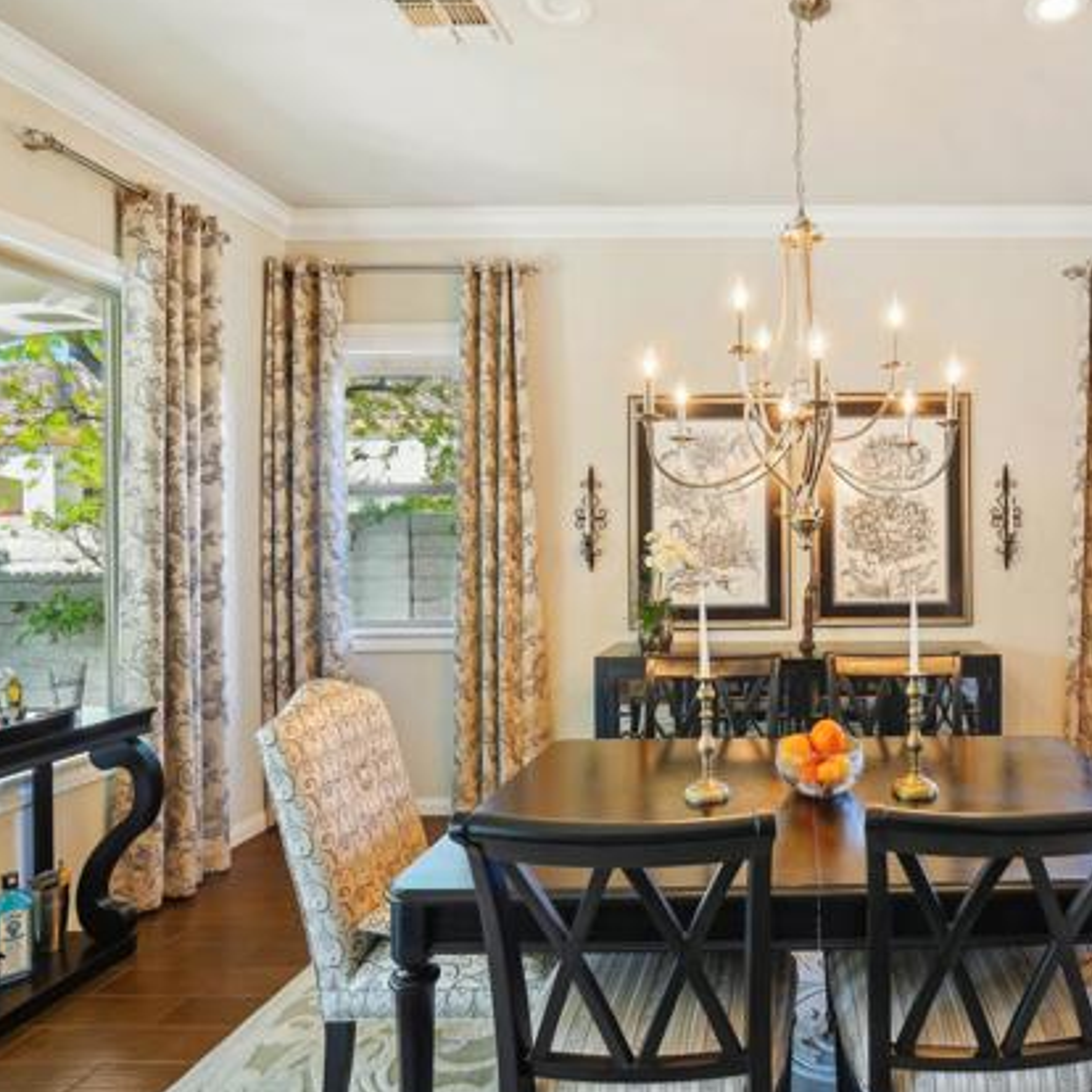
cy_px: 545
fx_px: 749
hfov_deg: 67.8
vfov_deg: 72.1
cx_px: 812
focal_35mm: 21
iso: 320
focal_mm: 16
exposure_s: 1/80
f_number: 8
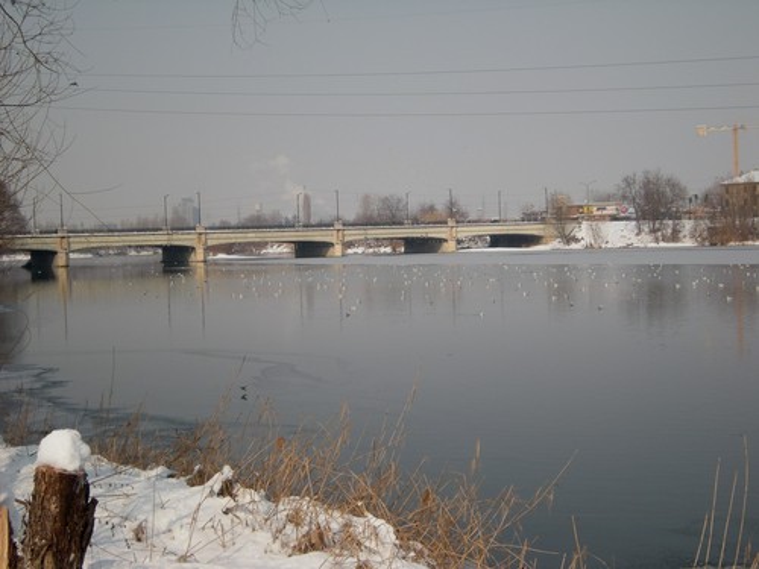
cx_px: 380
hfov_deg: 28.2
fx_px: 1513
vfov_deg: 21.3
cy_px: 284
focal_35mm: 69
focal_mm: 11.5
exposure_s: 1/150
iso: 64
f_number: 8.8
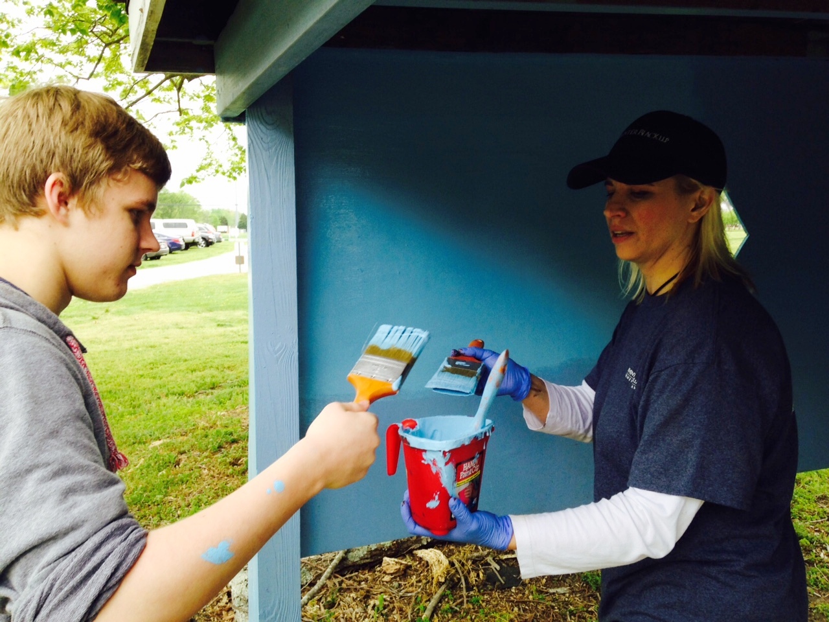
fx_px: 790
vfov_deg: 42.9
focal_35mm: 33
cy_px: 311
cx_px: 414
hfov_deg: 55.4
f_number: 2.4
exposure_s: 1/177
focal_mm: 4.12
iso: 50
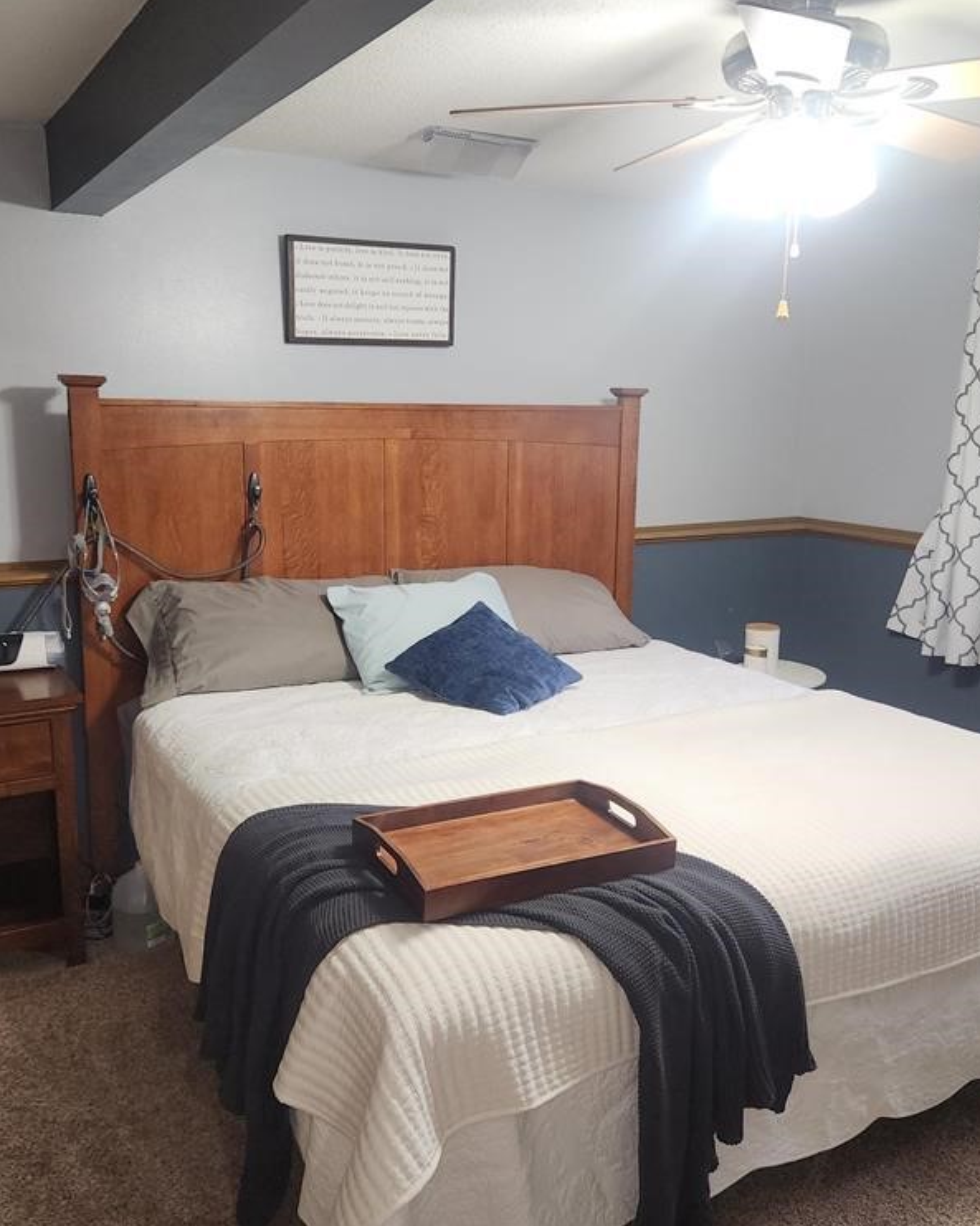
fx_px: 1125
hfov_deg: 47.1
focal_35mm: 31
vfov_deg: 57.2
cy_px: 621
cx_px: 474
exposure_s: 1/40
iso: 100
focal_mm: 5.4
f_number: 1.8
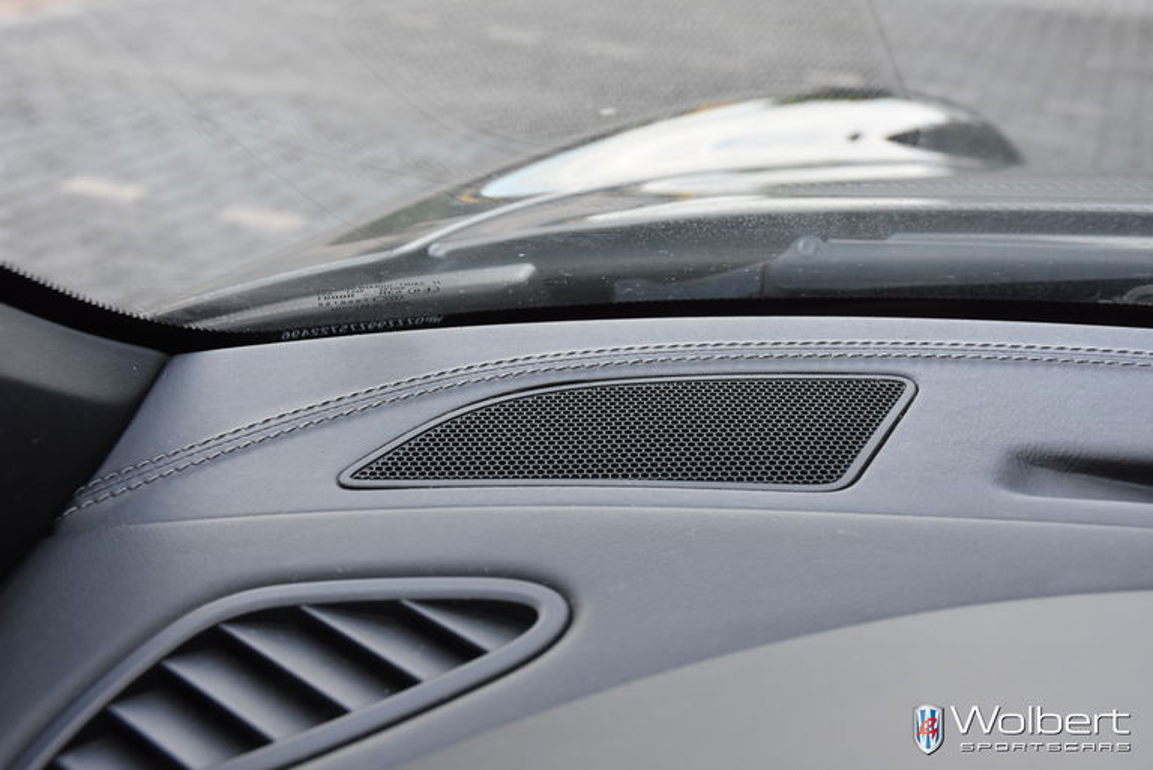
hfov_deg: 38.9
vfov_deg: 26.5
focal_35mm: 51
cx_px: 576
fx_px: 1634
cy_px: 385
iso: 800
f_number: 8
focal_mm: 34
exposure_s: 1/250
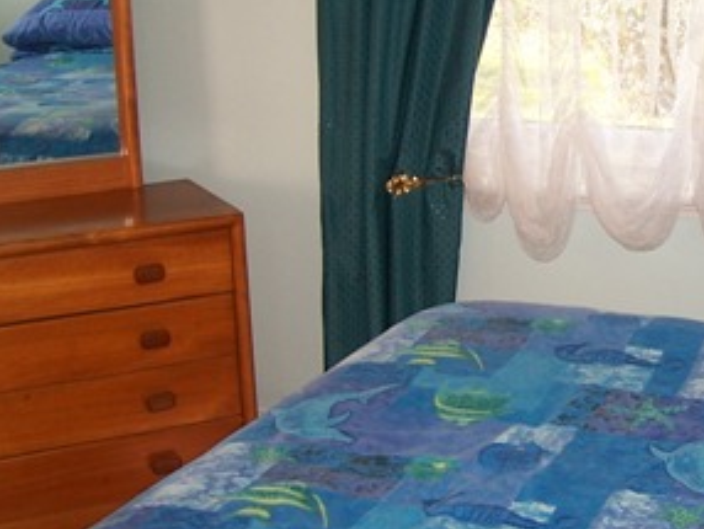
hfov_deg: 22.2
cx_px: 684
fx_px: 1730
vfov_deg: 17.4
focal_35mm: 85
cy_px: 217
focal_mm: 6.3
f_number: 2.8
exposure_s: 1/60
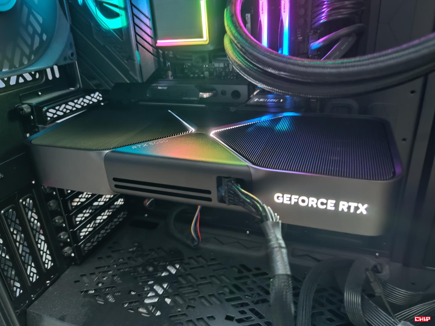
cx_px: 218
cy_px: 163
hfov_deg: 69.4
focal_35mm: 25
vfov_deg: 54.9
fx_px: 314
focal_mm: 6.78
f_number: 1.85
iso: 777
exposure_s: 1/8
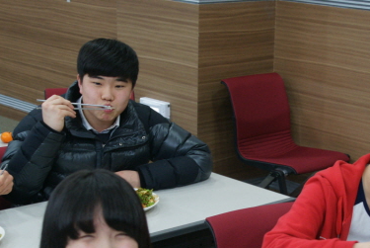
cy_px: 215
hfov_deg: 24.0
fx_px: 864
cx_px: 257
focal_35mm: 84
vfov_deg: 16.1
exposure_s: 1/30
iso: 800
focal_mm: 30
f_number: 4
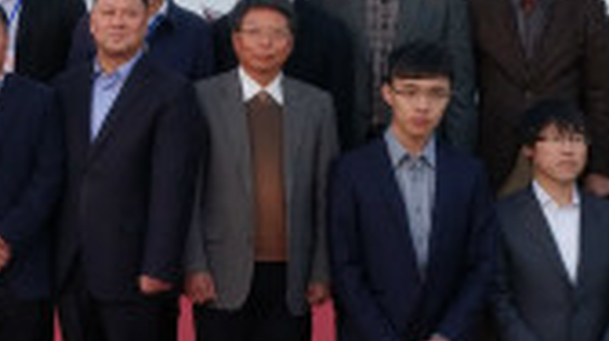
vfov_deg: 11.6
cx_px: -47
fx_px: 1677
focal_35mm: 104
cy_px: 129
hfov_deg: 19.8
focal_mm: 4.5
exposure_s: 1/100
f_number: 2
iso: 183
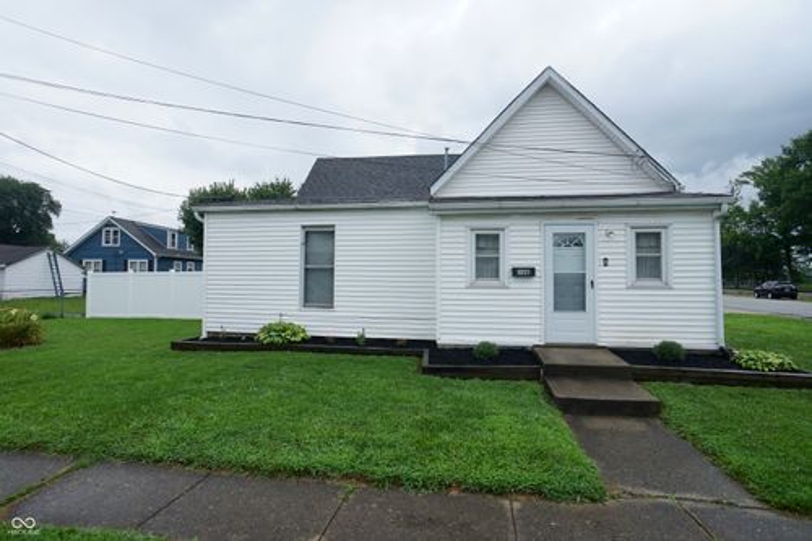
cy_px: 270
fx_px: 541
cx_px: 406
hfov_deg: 73.8
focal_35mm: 24
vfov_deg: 53.1
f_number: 8
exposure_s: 1/100
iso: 100
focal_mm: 16
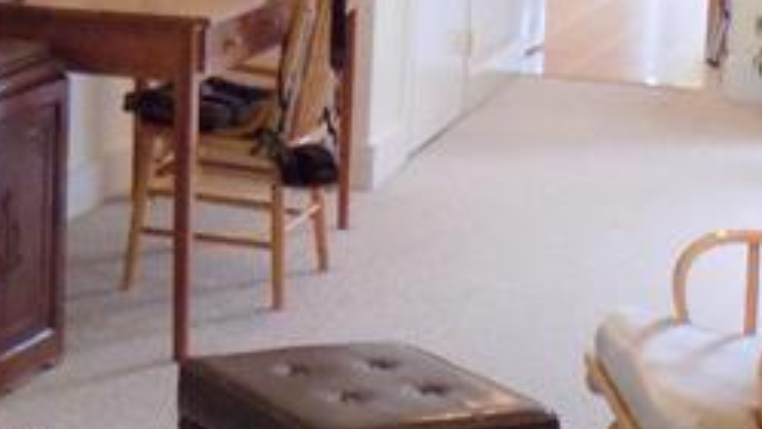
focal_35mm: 103
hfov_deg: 19.1
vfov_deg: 11.7
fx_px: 2081
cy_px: 34
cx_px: -239
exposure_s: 1/30
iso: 250
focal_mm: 4
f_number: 3.1
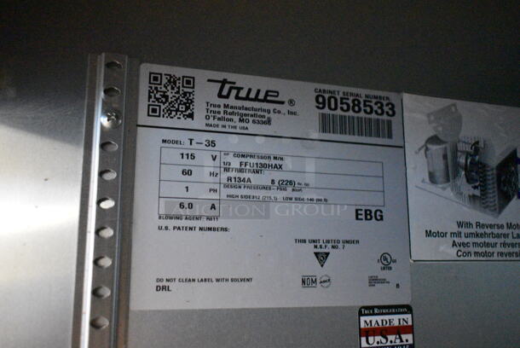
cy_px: 174
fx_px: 499
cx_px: 260
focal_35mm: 34
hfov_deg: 55.1
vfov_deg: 38.4
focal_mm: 23
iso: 14400
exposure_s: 1/40
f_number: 3.8
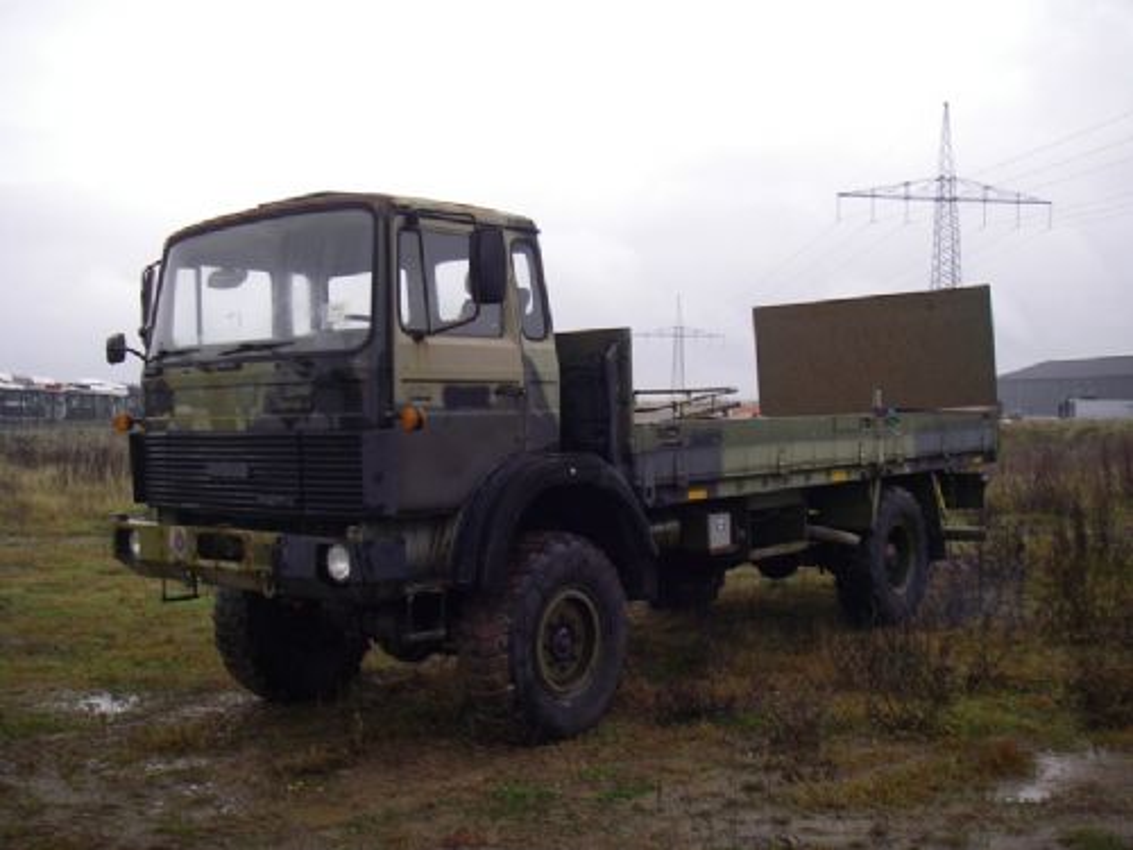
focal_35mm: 38
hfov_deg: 49.0
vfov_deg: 37.7
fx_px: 1244
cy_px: 425
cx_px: 566
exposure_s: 1/160
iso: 64
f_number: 3.3
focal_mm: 6.3
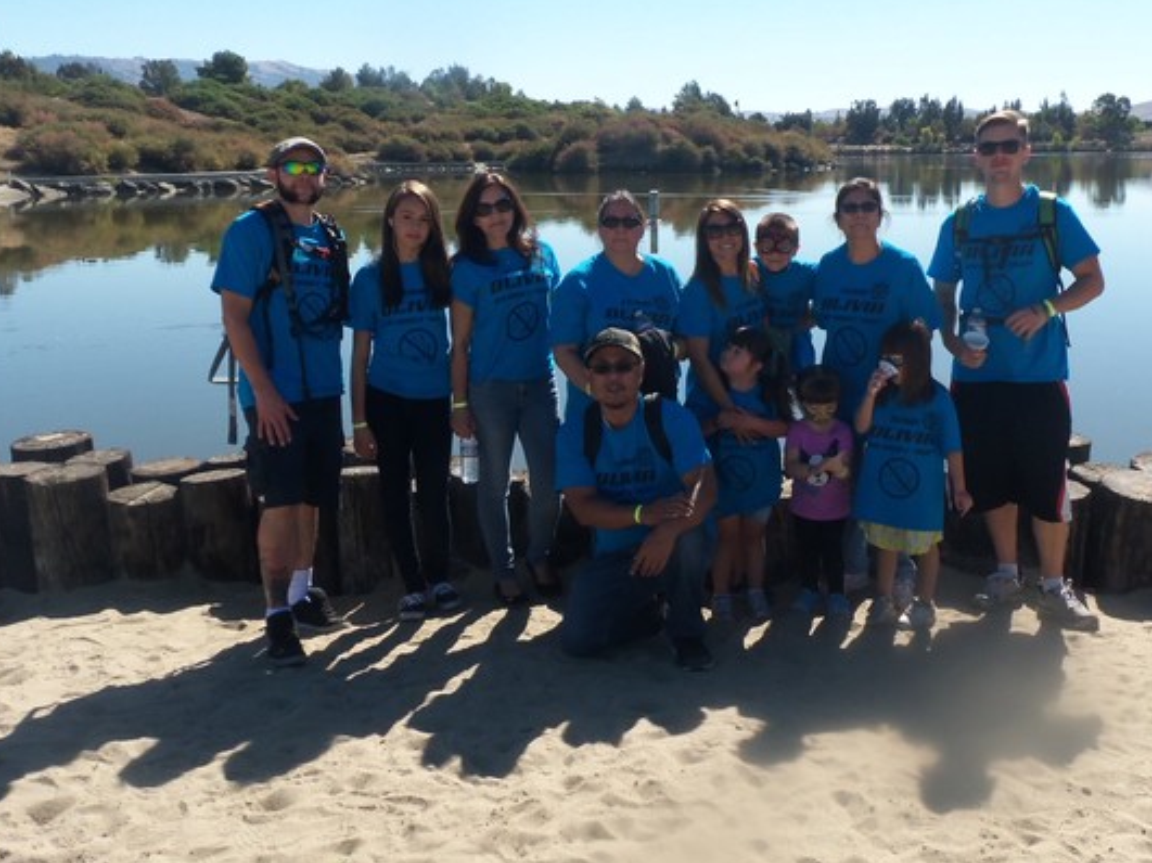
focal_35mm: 38
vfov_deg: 37.7
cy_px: 416
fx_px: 1264
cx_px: 649
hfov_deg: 48.9
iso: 64
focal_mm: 5.1
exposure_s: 1/100
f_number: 8.6
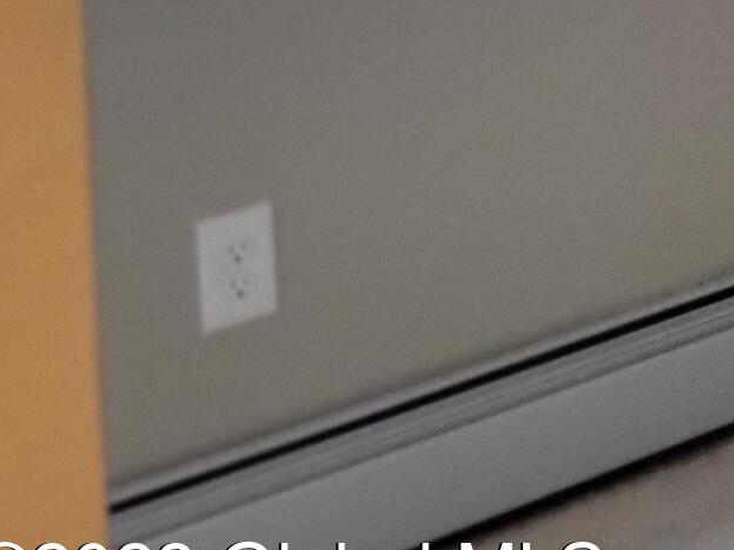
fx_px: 2671
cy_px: -640
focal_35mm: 126
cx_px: 1748
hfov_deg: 12.4
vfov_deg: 10.5
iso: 400
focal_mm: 5.4
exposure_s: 1/30
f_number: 1.8
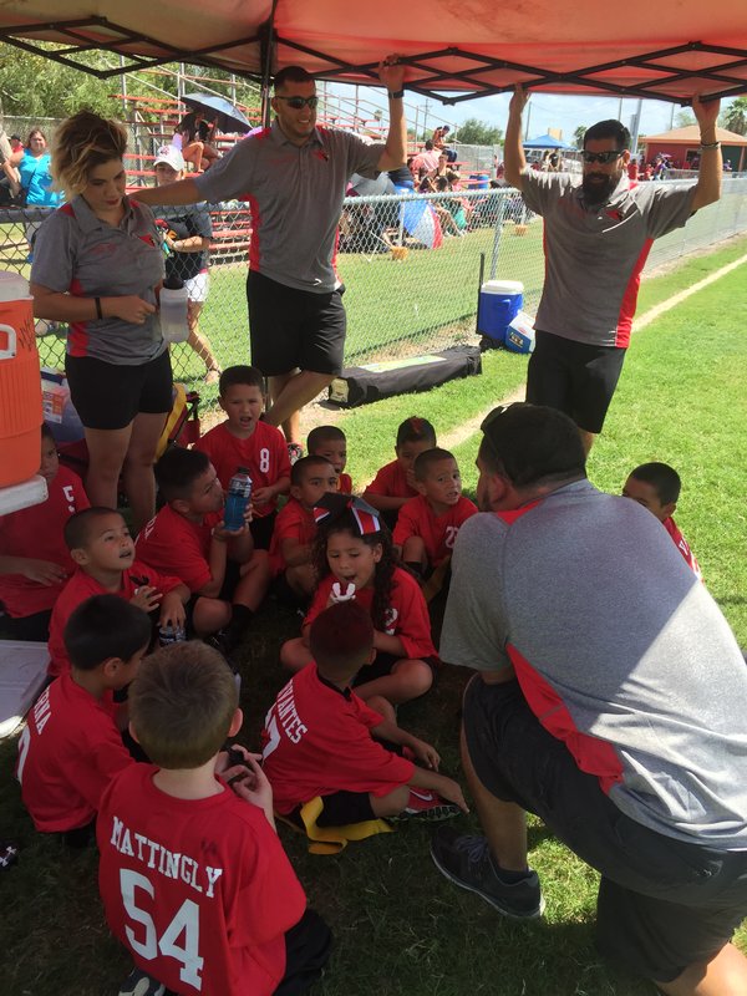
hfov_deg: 48.2
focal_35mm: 29
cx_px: 374
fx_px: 834
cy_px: 498
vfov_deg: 61.7
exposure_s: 1/638
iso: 32
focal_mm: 4.15
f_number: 2.2
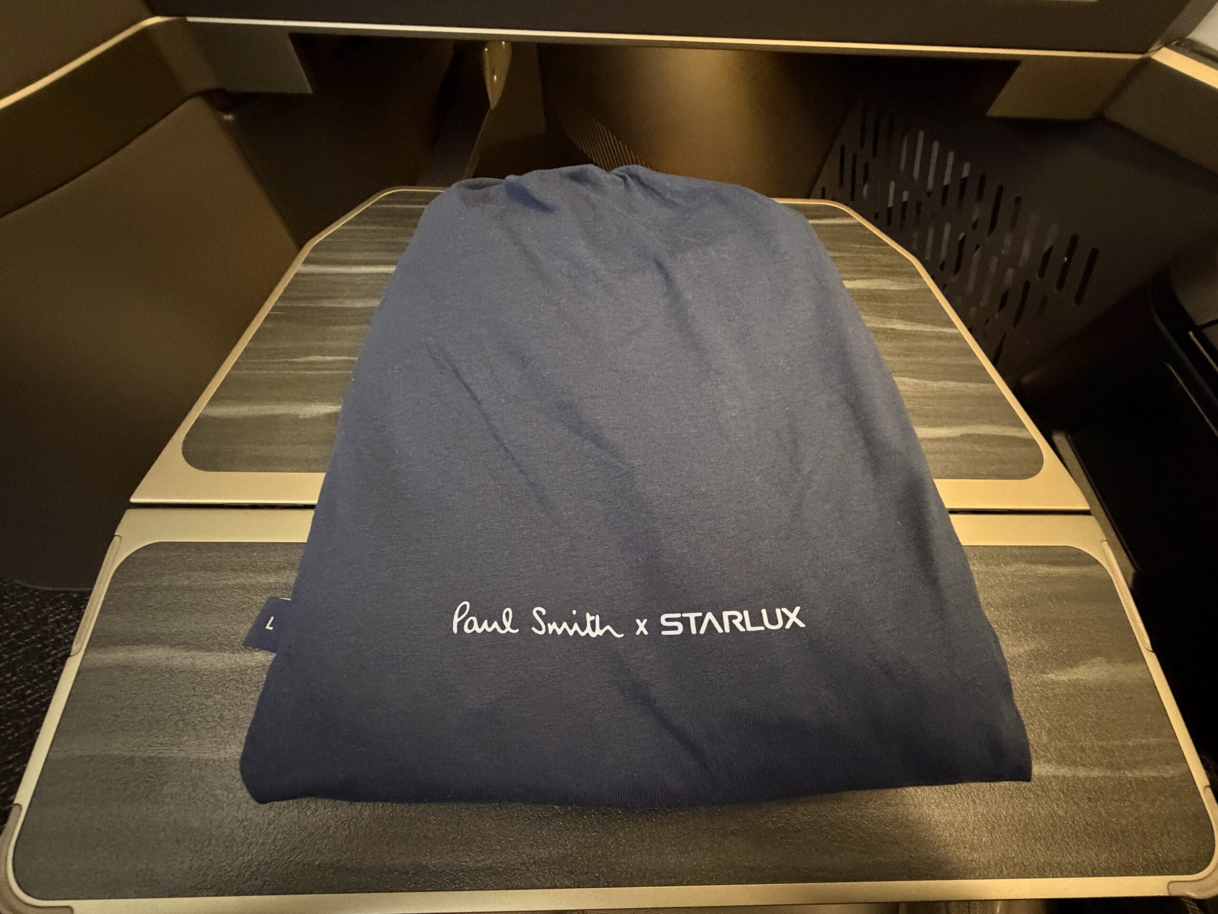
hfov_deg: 102.1
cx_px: 609
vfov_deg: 85.7
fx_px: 493
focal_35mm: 14
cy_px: 457
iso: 1600
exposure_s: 1/32
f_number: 2.2
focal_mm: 2.22
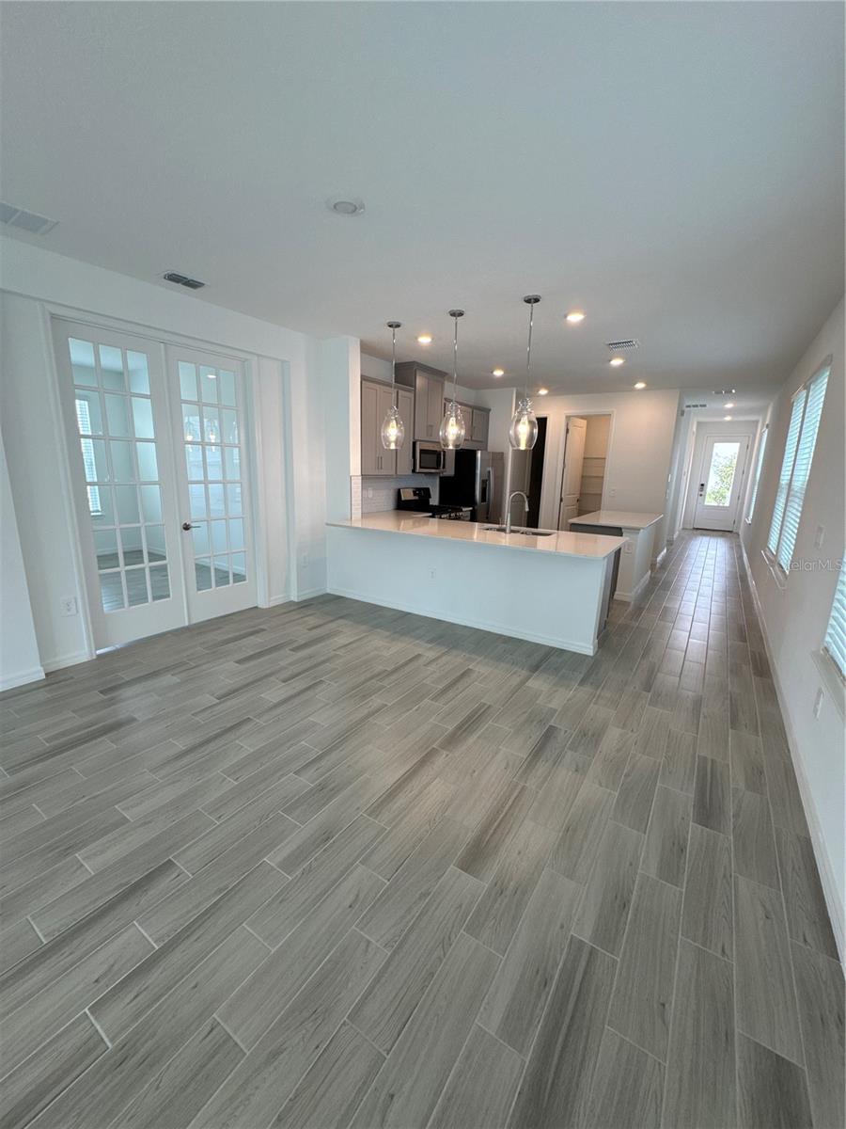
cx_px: 423
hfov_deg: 85.7
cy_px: 564
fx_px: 456
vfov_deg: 102.1
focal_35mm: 14
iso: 100
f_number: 2.2
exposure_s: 1/120
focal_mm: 2.22
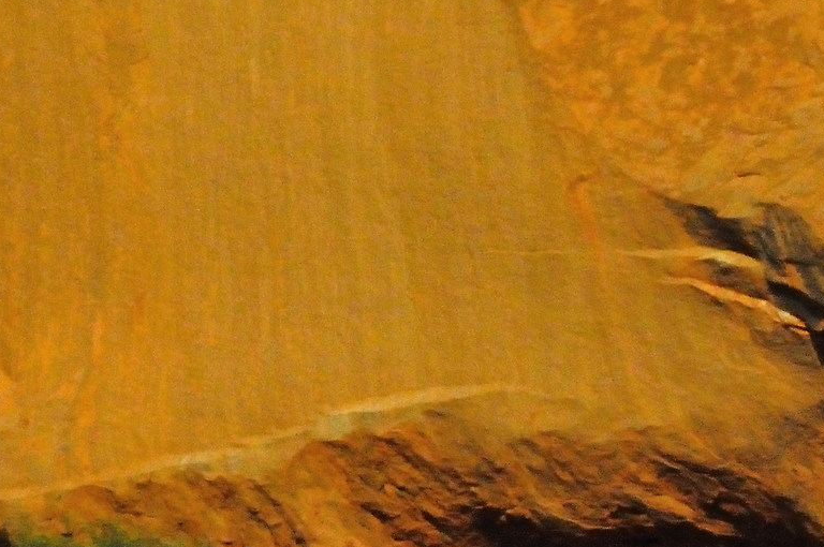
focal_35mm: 225
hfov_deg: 9.0
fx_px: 5143
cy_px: 62
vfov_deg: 6.1
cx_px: -348
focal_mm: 48
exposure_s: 1/1000
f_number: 29
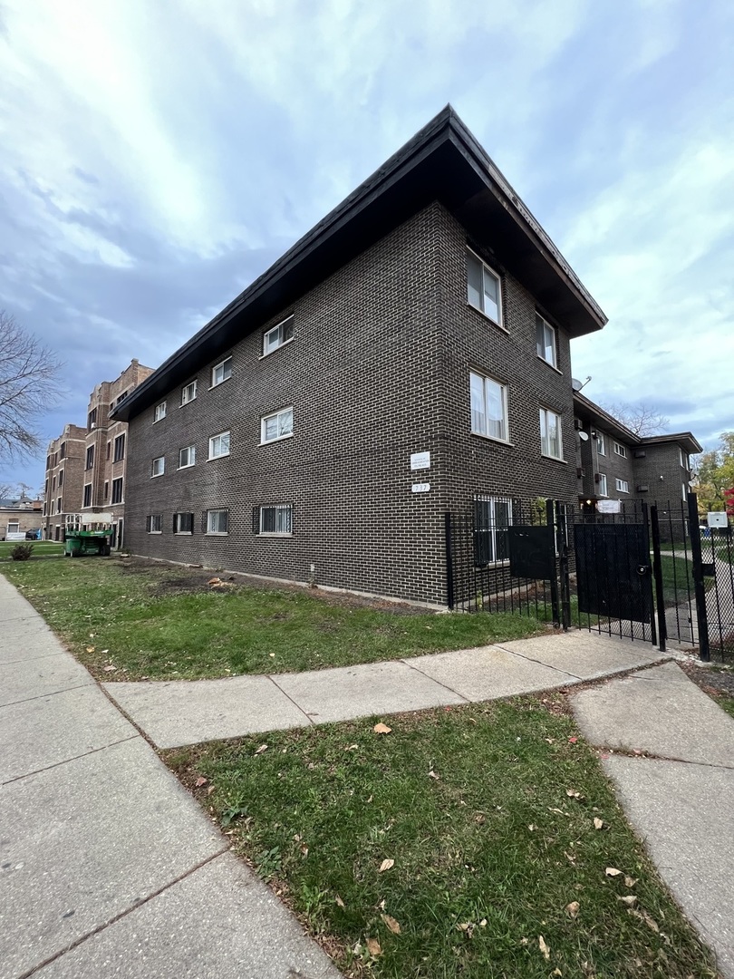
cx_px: 367
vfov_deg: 106.2
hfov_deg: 89.9
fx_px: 368
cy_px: 490
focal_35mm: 13
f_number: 1.8
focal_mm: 1.57
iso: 200
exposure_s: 1/99
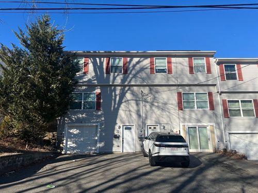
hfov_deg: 67.3
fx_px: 194
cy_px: 96
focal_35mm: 26
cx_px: 129
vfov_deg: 53.1
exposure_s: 1/3704
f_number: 1.5
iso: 50
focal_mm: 5.7
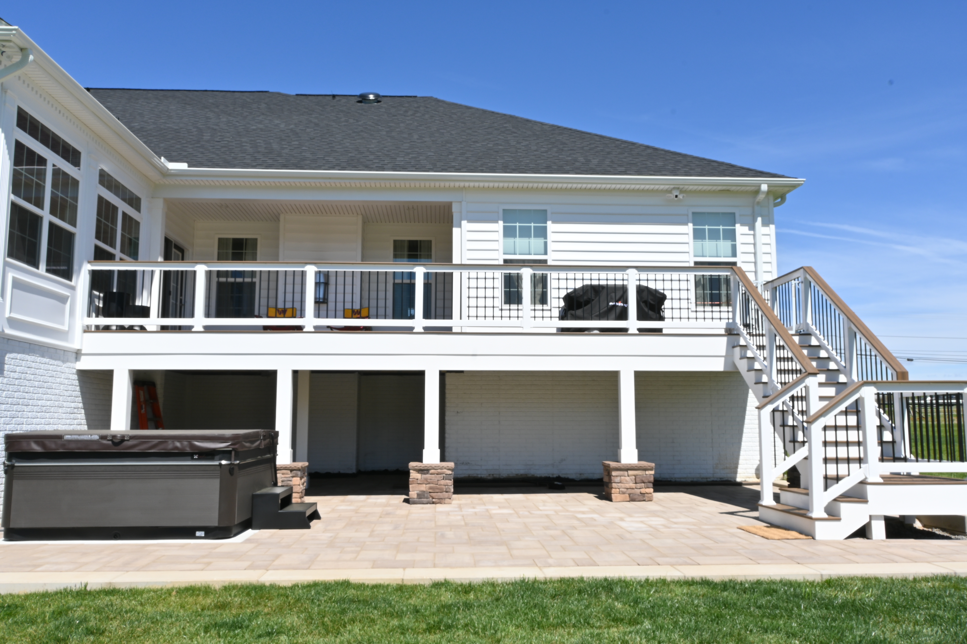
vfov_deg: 43.6
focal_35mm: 30
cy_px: 322
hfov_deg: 61.9
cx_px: 484
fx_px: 806
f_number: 18
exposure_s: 1/60
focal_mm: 20
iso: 100
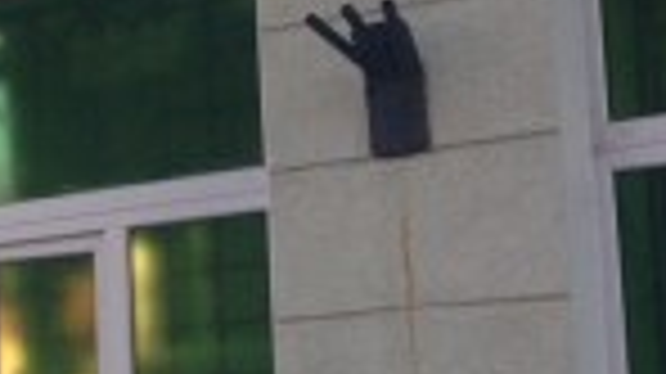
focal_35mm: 147
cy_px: 192
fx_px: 2594
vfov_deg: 8.2
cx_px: -486
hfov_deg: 13.3
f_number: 2.4
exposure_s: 1/120
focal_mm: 4.12
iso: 80
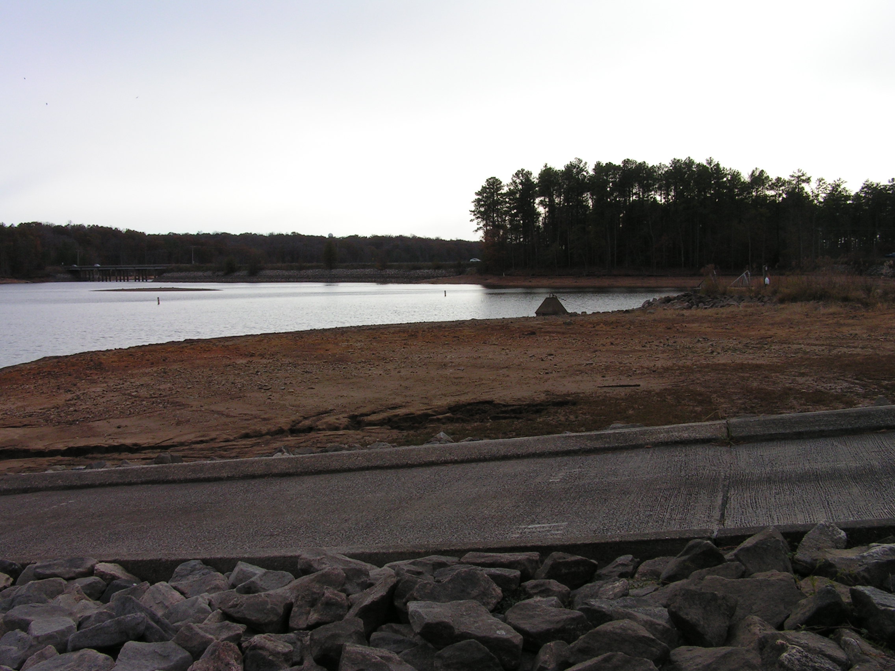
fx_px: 982
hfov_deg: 49.0
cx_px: 448
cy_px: 336
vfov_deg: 37.7
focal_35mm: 38
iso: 50
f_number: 5.6
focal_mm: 6.3
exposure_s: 1/250
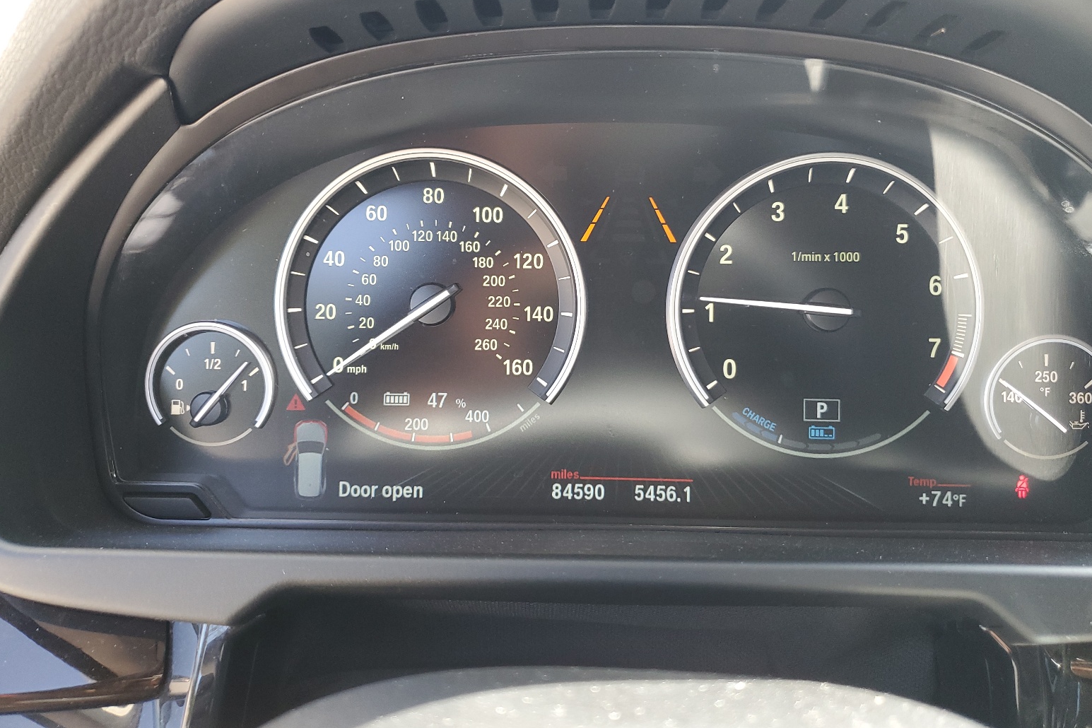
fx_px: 849
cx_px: 560
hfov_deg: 65.5
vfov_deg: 46.3
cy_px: 328
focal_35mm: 28
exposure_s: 1/120
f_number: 1.5
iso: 82
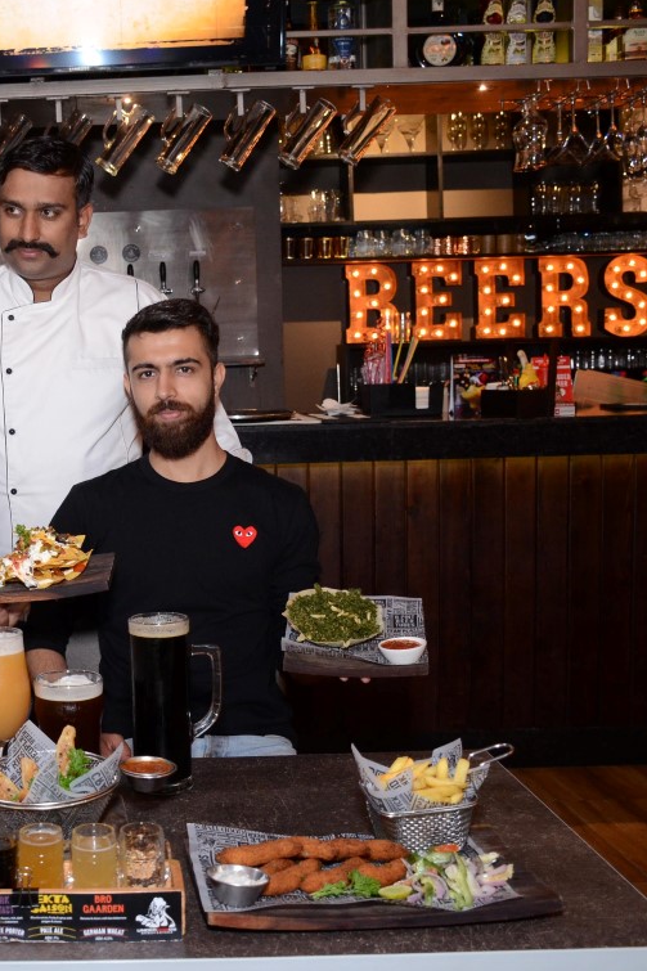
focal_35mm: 46
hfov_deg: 27.7
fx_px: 1241
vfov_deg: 42.8
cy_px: 490
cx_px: 15
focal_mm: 20
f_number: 4
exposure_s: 1/60
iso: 1250
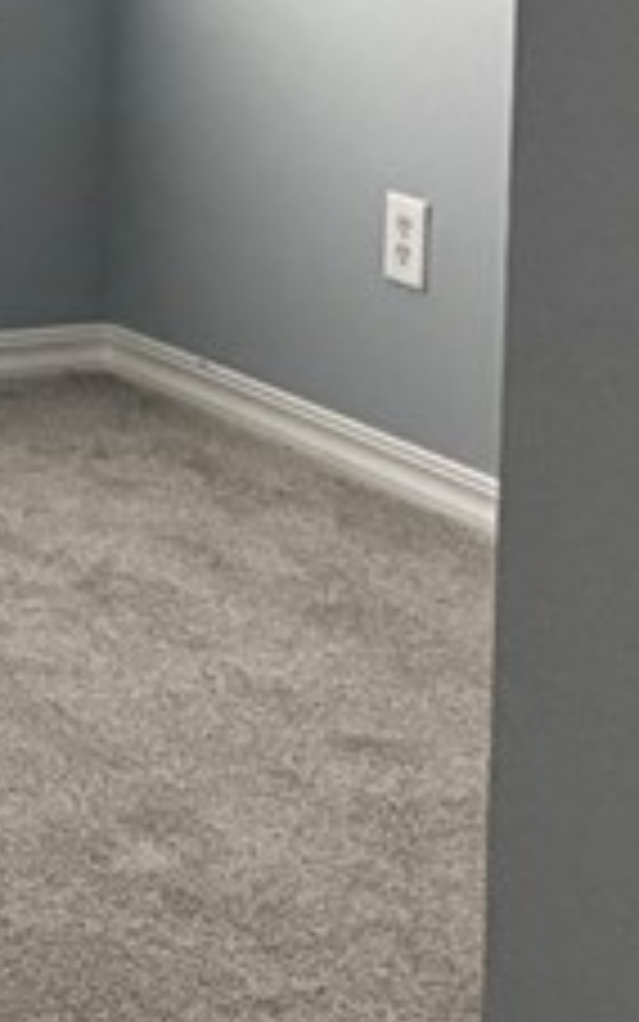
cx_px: -896
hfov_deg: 10.0
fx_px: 3202
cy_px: -383
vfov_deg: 16.9
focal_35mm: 115
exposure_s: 1/60
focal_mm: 6.76
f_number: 1.78
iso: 800
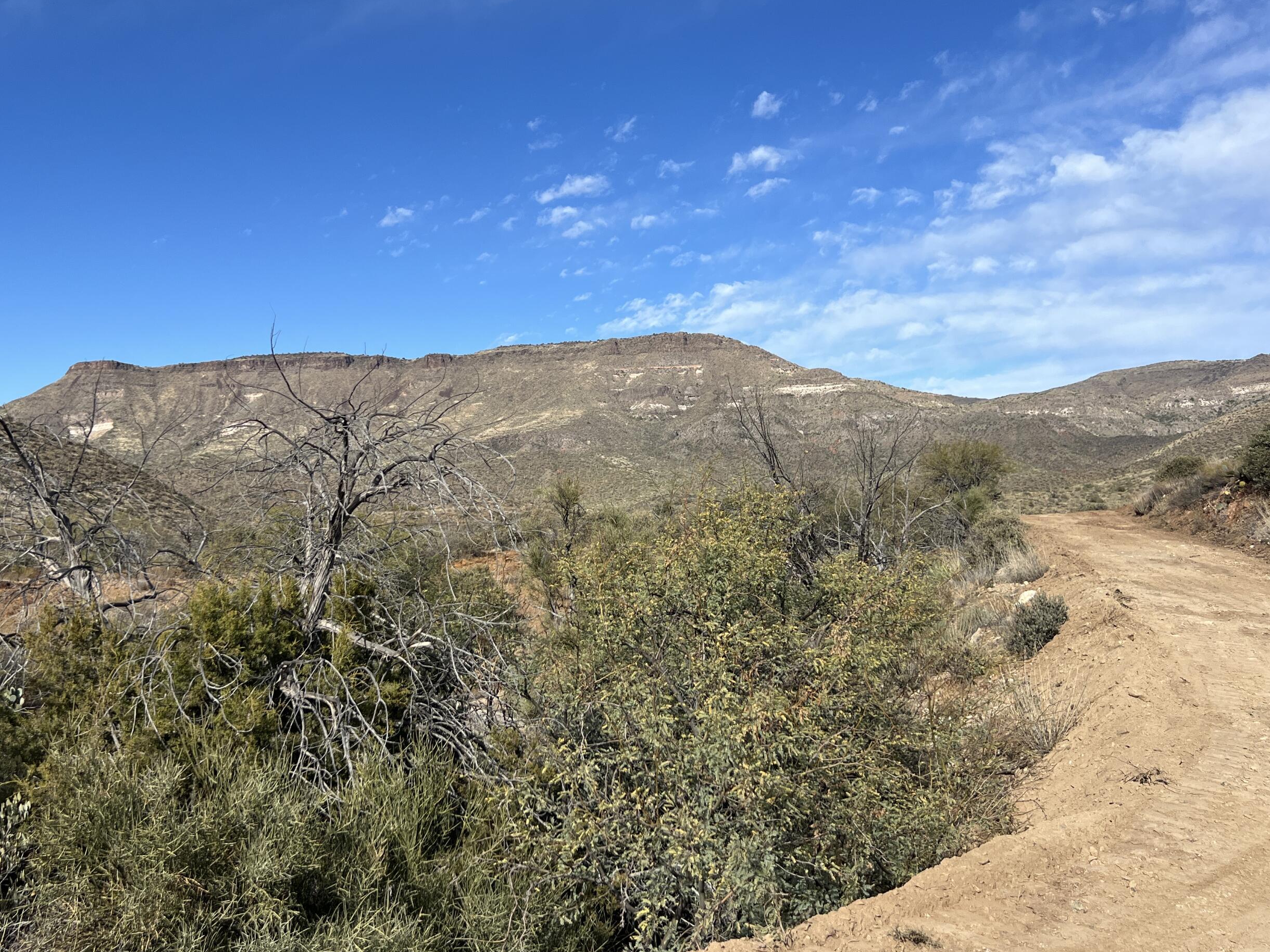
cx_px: 564
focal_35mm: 32
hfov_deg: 56.7
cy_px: 375
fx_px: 1174
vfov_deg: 43.9
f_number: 1.5
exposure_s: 1/5587
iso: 50
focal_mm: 5.7
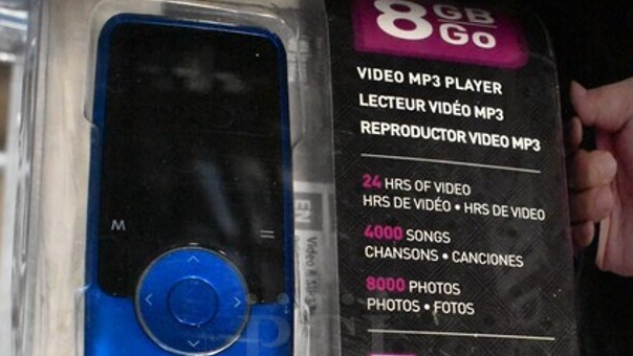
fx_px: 957
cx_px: 315
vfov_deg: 20.5
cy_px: 341
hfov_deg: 36.6
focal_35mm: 57
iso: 16000
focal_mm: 24
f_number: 5.6
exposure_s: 1/125
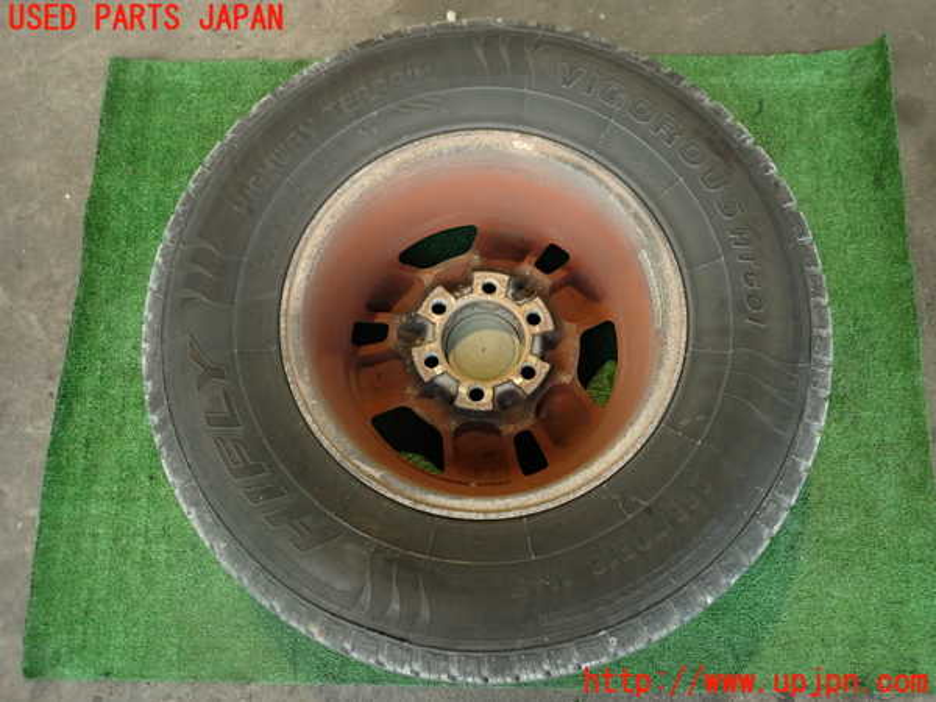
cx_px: 468
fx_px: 676
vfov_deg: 54.9
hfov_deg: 69.4
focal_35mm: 25
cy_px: 351
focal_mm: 4.5
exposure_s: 1/30
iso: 200
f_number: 2
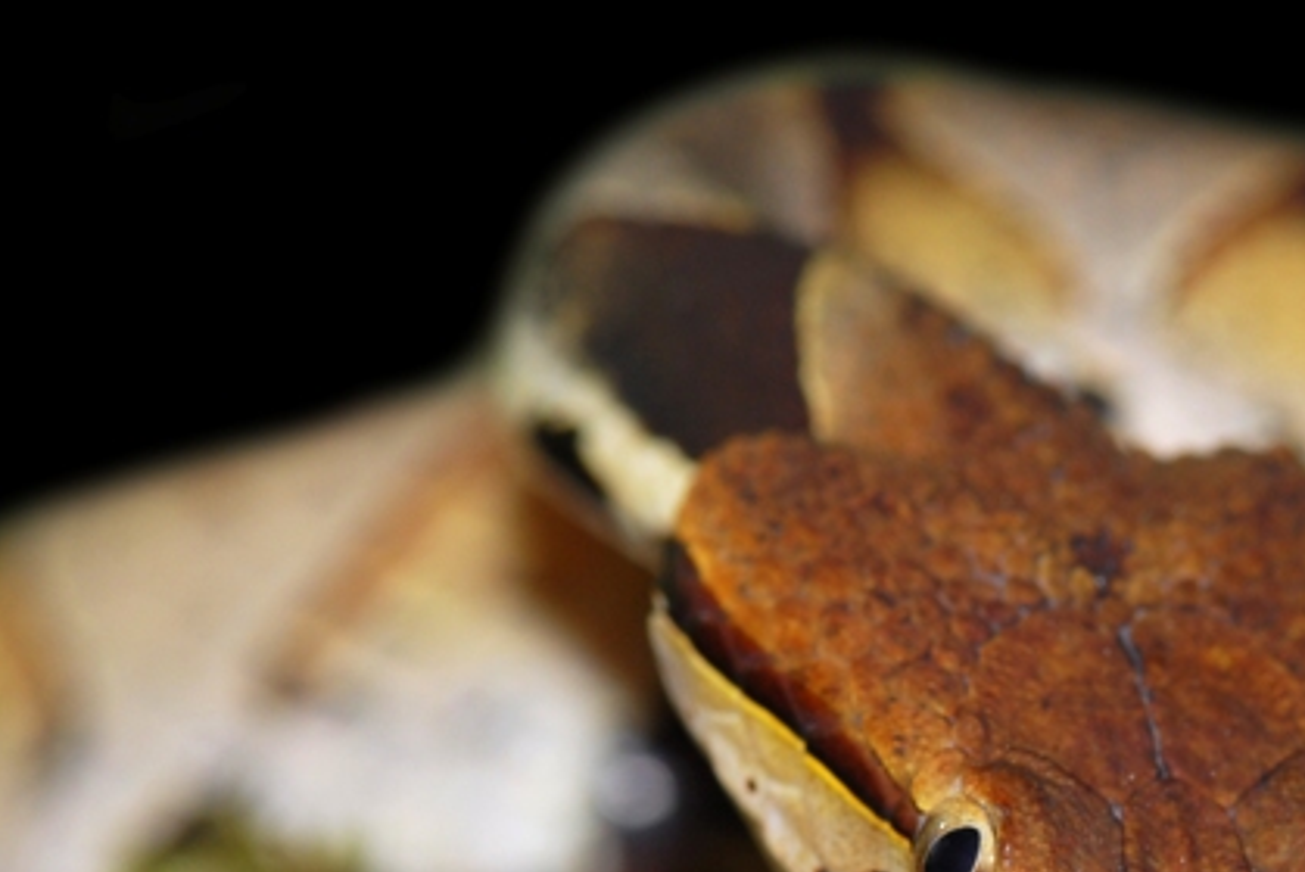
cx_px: 1230
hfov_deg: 5.5
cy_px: 979
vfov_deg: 3.7
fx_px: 13646
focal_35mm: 376
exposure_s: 1/60
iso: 100
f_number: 10
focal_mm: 105
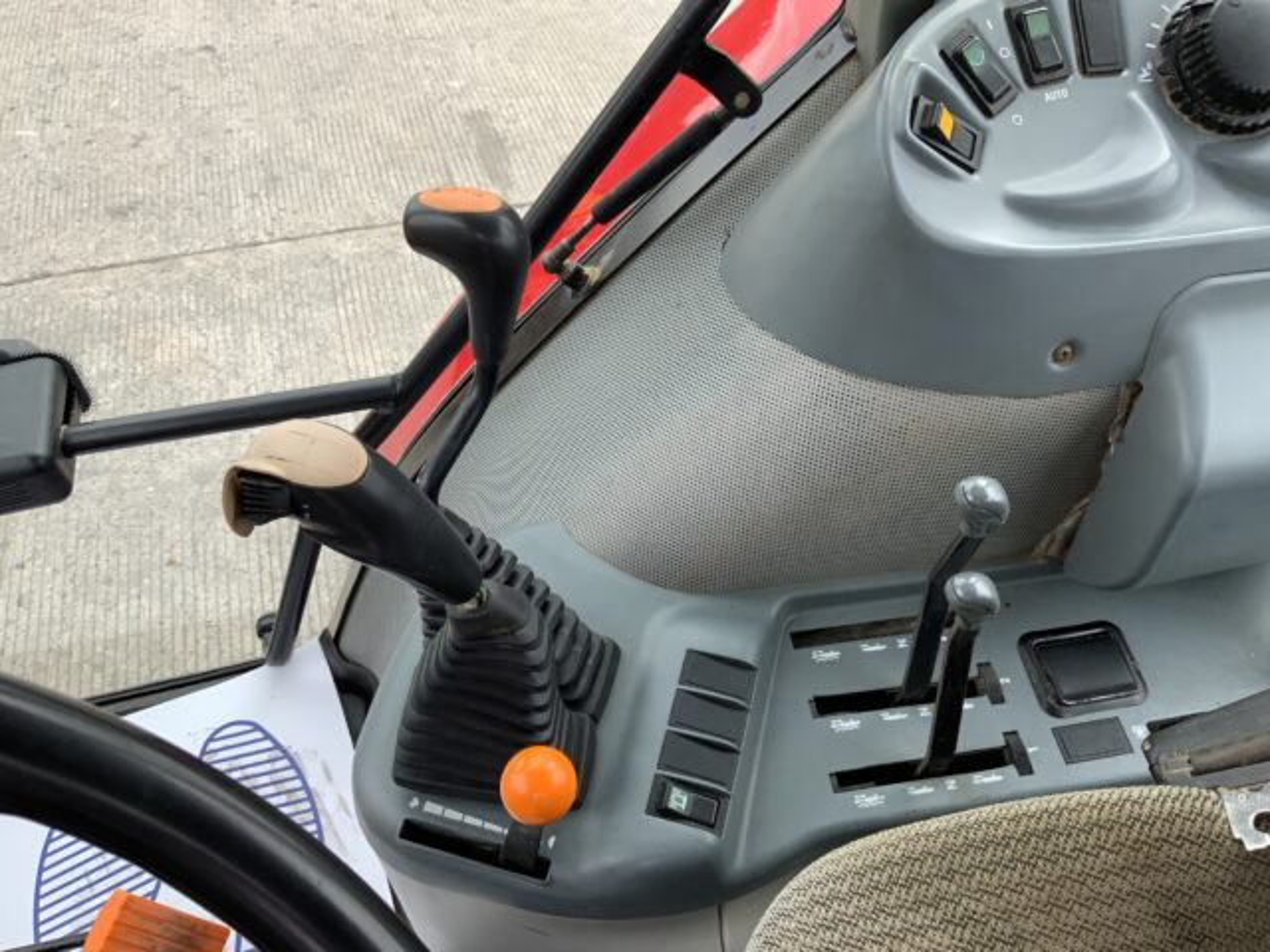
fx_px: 1064
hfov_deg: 61.7
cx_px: 635
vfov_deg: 48.2
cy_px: 476
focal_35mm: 29
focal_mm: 3
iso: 16
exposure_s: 1/269
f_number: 1.8
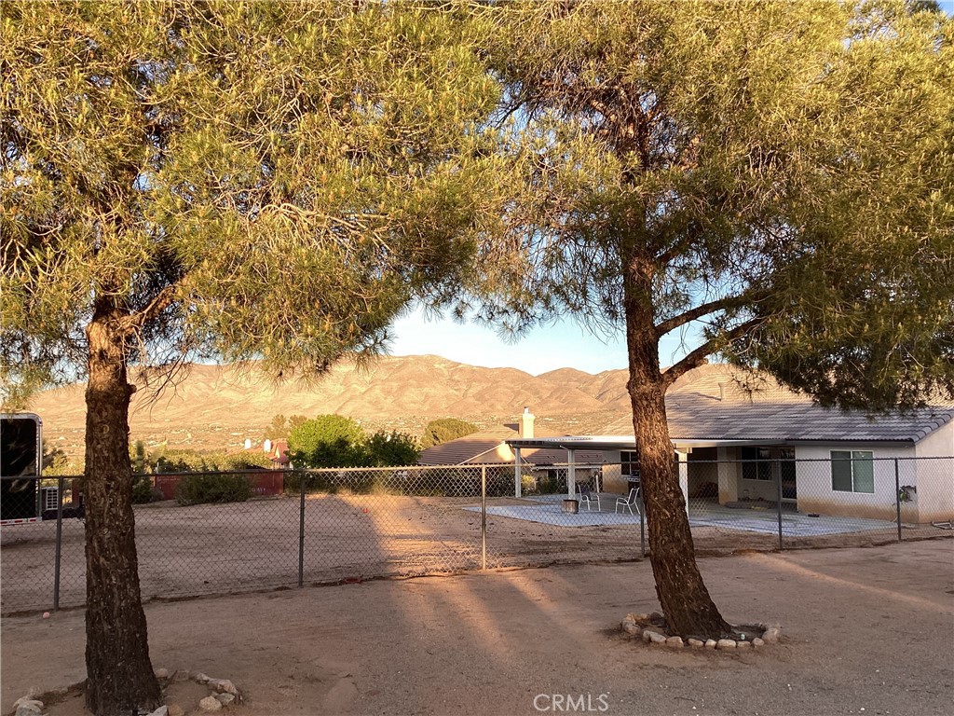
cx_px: 477
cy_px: 358
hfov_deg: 58.4
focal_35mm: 31
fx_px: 854
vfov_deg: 45.4
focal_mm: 3.3
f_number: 2.4
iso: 25
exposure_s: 1/229
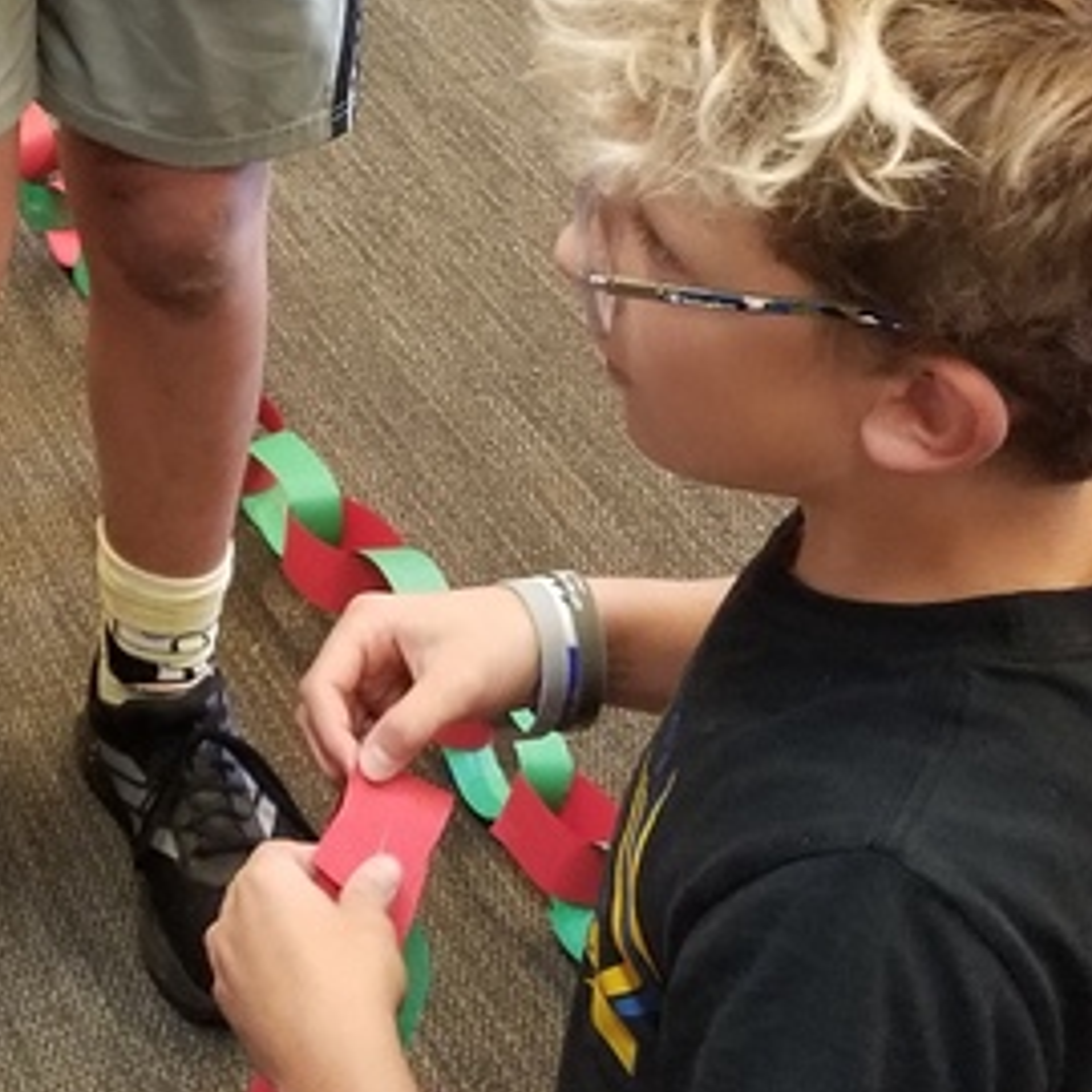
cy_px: 28
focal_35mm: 87
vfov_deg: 19.4
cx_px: 57
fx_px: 3105
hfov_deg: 19.5
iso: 400
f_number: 1.7
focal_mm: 4.25
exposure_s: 1/60
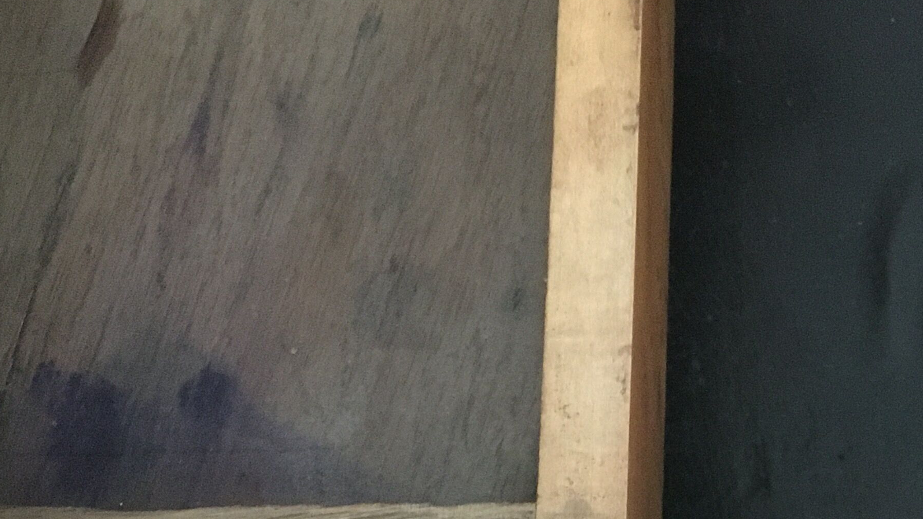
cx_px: 851
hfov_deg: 28.5
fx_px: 1738
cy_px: 639
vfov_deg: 16.2
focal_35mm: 71
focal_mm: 4.15
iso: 320
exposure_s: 1/17
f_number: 2.2
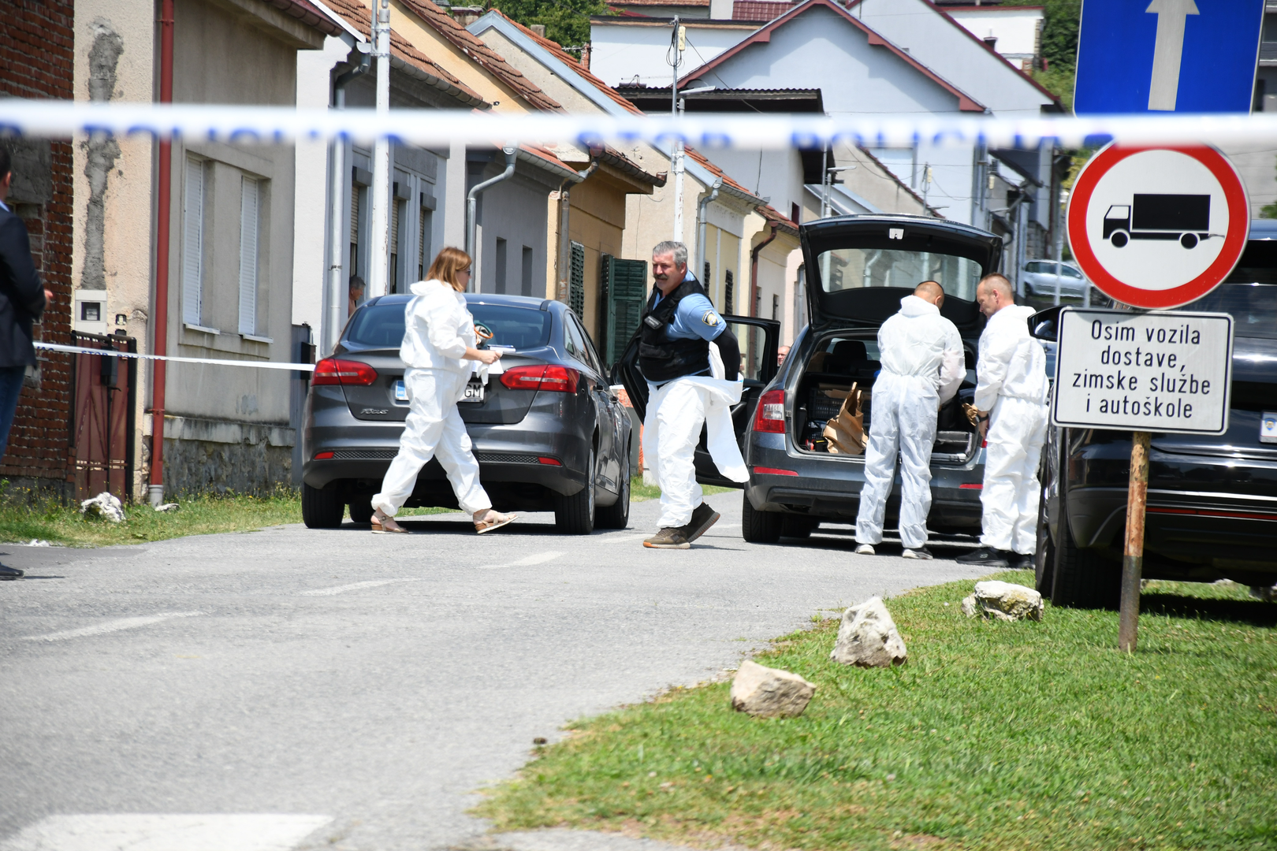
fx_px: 7449
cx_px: 638
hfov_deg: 9.8
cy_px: 426
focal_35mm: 210
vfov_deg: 6.5
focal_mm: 140
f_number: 5.6
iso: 400
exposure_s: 1/1600
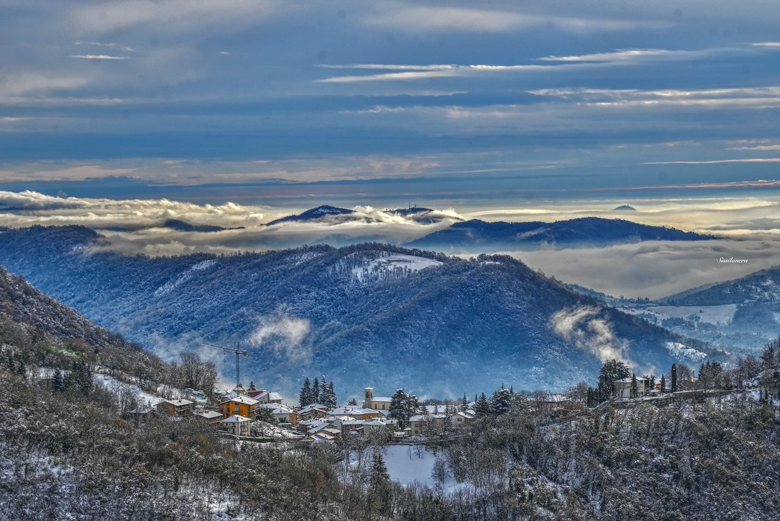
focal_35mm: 135
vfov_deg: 10.2
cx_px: 390
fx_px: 2925
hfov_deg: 15.2
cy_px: 260
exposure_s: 1/500
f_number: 8
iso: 100
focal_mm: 90
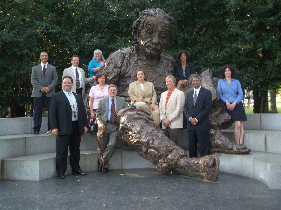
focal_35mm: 49
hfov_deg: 38.9
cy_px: 105
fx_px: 398
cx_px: 140
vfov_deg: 29.7
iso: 100
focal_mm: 8.2
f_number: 3.1
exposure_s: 1/60
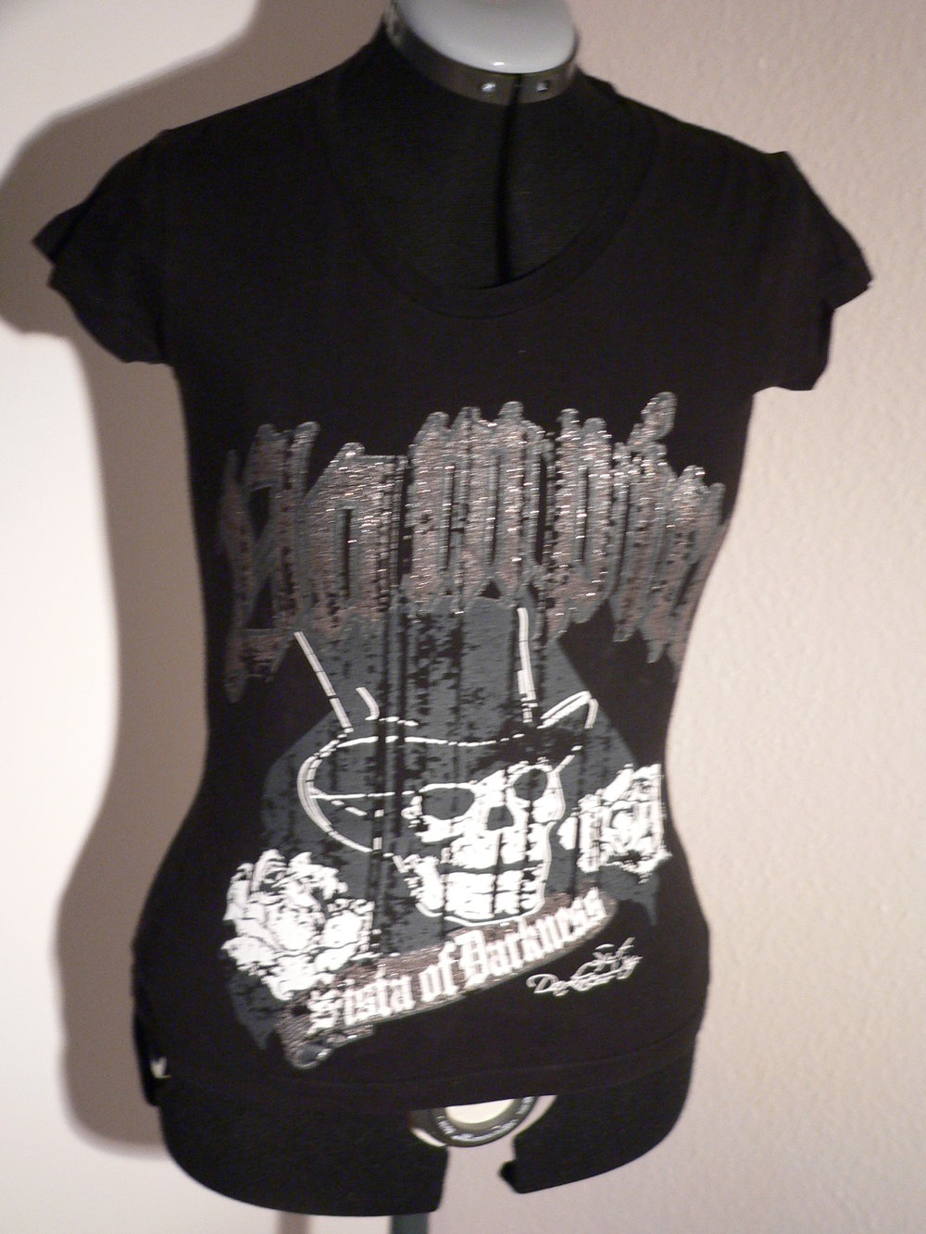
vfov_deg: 27.4
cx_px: 463
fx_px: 2532
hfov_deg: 20.7
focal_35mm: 71
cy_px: 617
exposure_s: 1/8
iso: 200
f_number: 2.8
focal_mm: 11.9
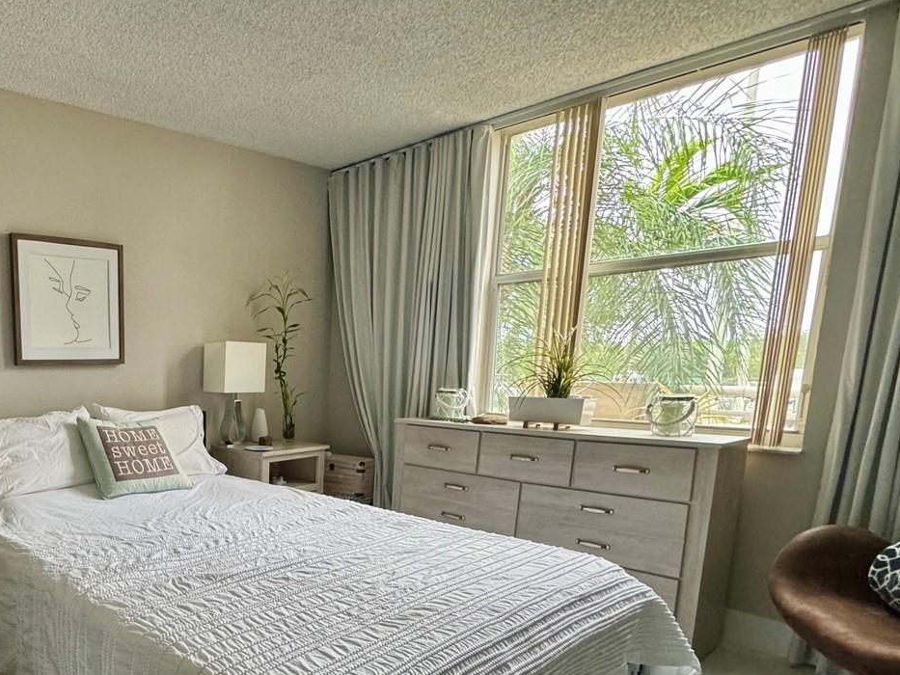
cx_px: 142
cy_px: 461
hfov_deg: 63.3
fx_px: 624
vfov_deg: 55.4
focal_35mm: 24
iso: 250
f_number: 2.2
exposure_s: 1/60
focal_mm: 2.22
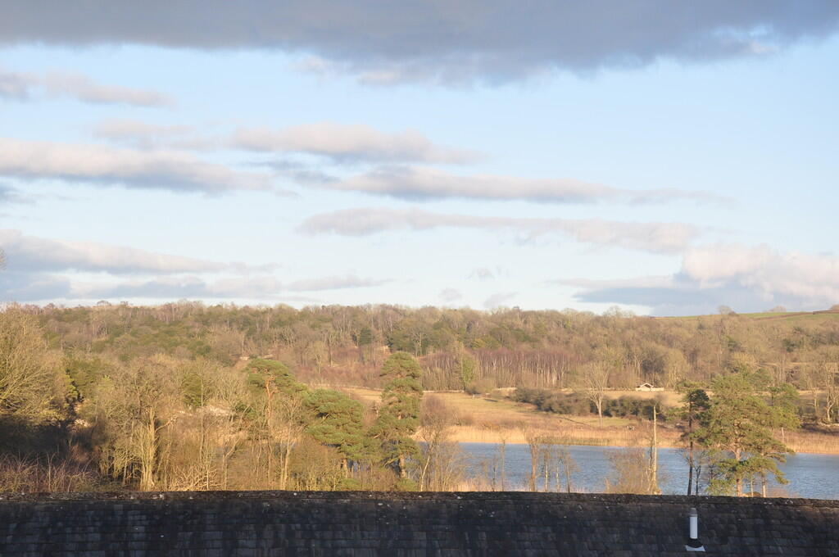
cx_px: 420
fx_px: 1746
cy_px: 278
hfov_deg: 27.0
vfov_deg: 18.1
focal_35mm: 75
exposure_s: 1/250
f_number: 10
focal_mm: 50
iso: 400
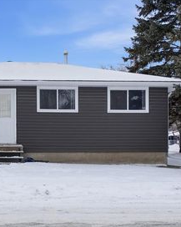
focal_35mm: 57
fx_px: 382
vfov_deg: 33.0
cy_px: 134
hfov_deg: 25.6
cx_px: 11
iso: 100
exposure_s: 1/250
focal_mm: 22
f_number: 9
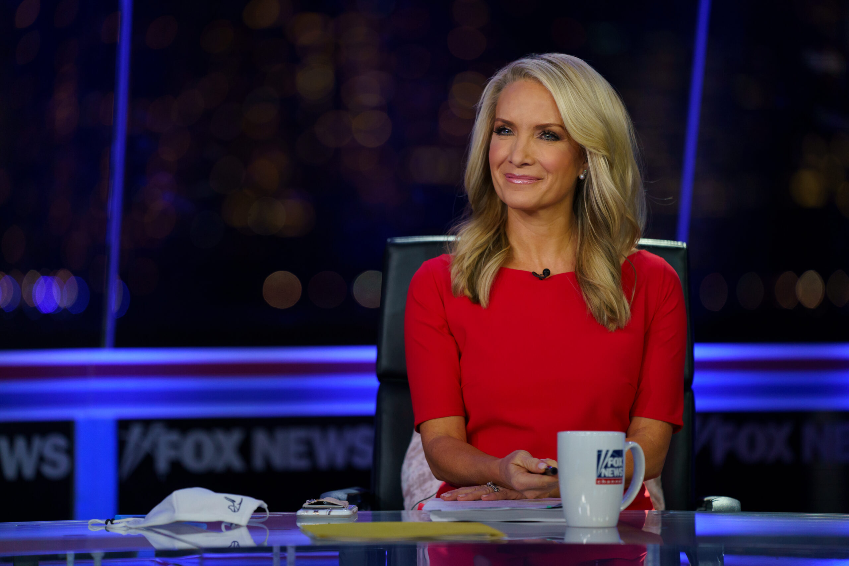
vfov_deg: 7.7
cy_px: 283
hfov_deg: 11.5
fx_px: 4221
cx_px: 424
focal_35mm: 179
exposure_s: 1/200
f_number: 3.2
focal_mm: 179
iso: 2000
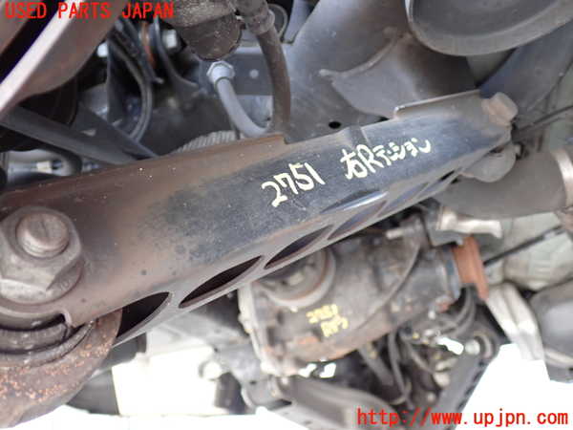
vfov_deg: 39.7
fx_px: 596
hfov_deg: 51.4
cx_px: 286
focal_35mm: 36
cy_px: 215
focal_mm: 6.37
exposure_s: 1/40
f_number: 2.5
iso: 250
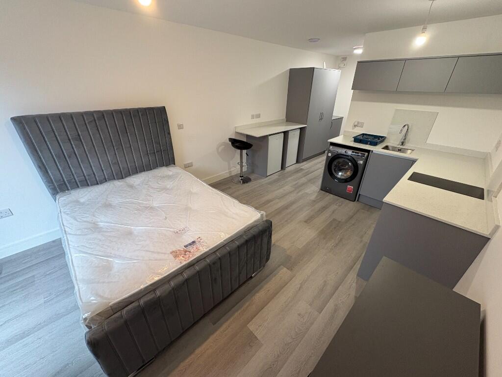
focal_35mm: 14
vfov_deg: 85.7
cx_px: 251
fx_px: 203
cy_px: 188
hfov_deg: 102.1
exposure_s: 1/50
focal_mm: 2.22
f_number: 2.2
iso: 160
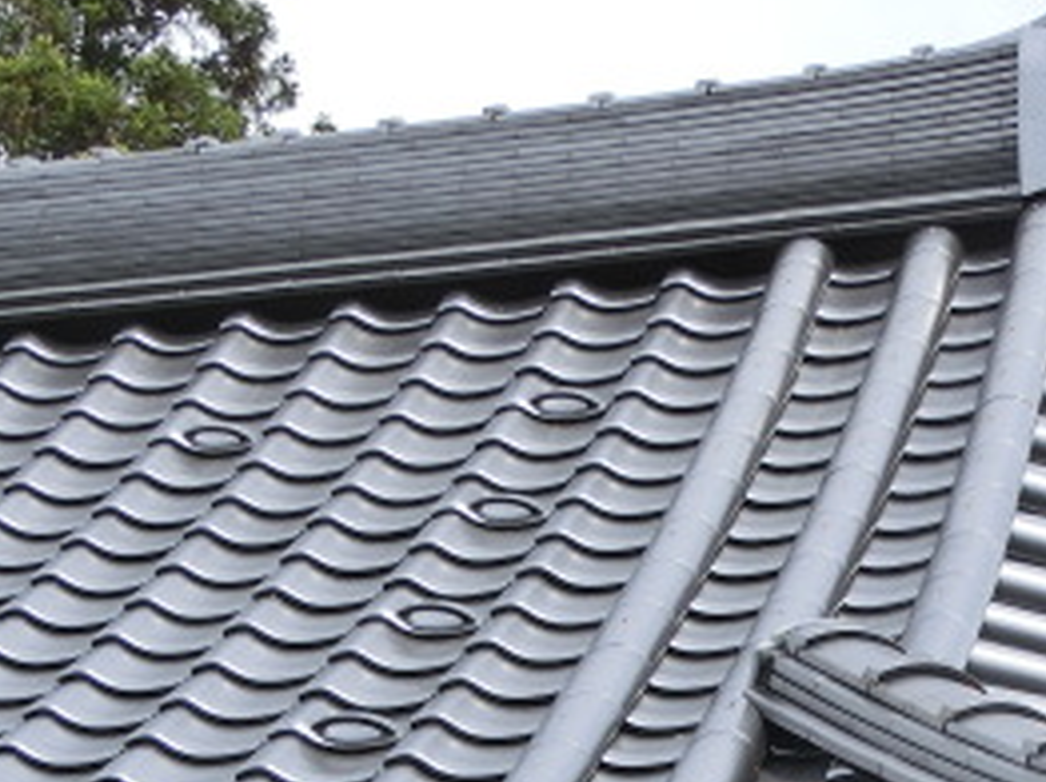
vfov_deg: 9.6
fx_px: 4649
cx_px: 1014
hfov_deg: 12.7
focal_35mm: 154
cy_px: 766
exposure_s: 1/320
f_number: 5.2
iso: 80
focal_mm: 12.4
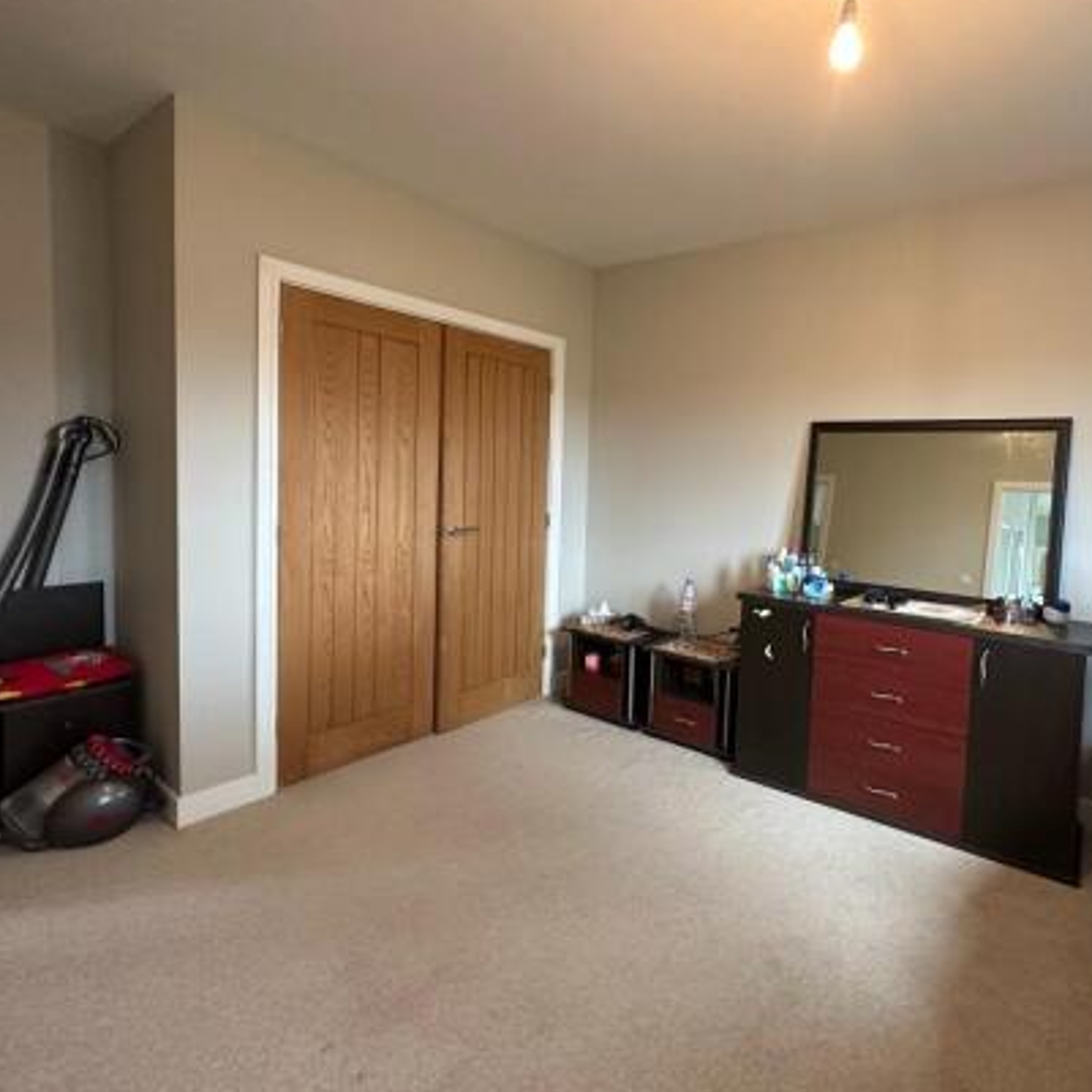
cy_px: 511
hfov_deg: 78.7
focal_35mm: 18
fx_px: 642
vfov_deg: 80.6
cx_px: 707
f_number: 2.2
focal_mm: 2.22
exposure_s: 1/50
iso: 500
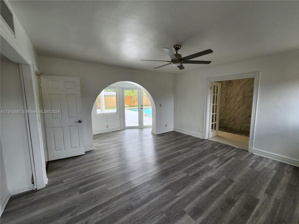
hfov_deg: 106.2
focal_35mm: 13
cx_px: 150
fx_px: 112
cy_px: 112
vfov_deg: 89.9
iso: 80
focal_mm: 2.2
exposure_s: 1/120
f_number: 2.2
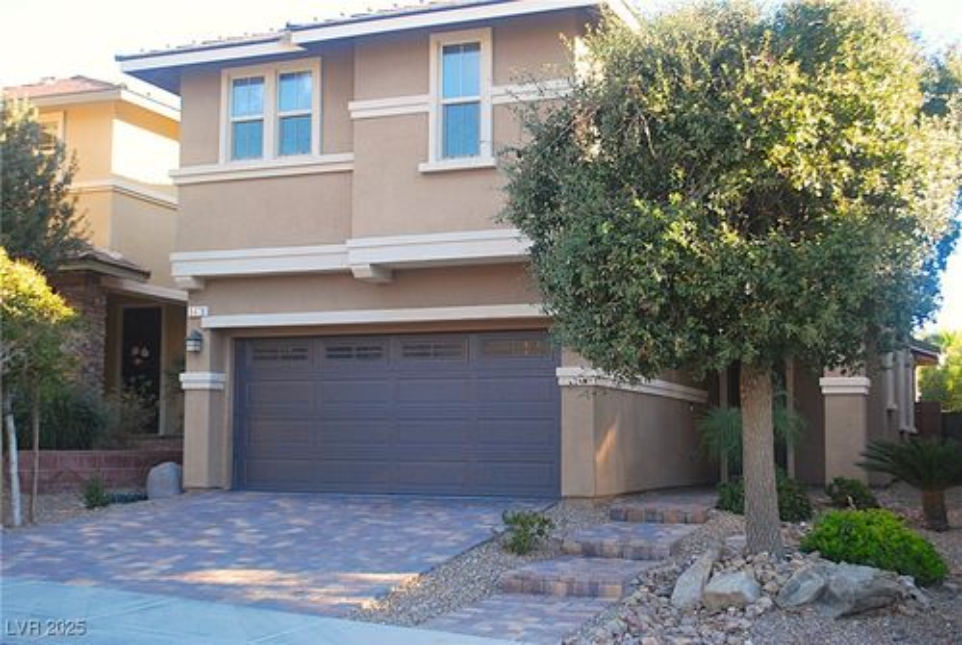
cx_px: 481
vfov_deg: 30.0
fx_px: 1204
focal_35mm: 45
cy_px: 322
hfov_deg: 43.5
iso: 250
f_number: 4.8
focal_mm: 30
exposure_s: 1/125
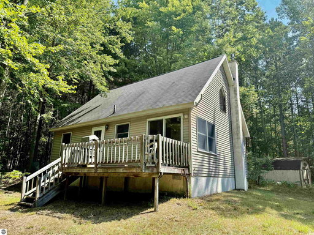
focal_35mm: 24
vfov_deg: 56.8
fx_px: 218
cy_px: 118
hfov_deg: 71.6
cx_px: 157
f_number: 1.78
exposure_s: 1/1553
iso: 80
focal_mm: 6.76
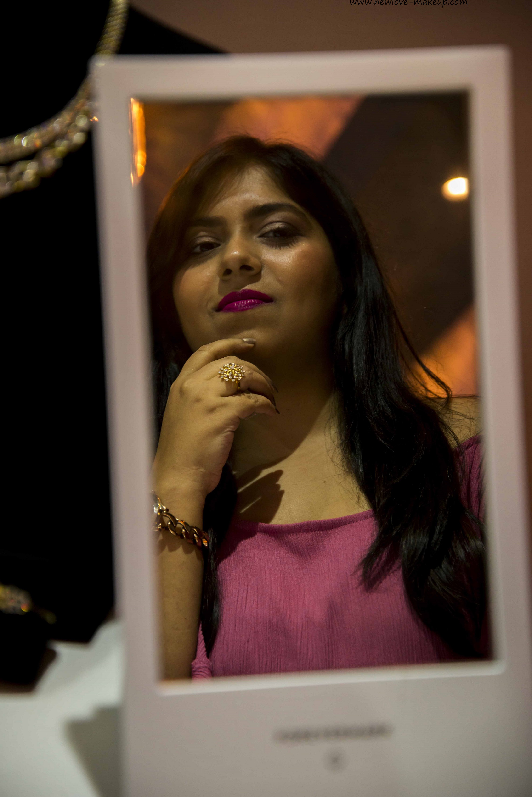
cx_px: 268
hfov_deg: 15.9
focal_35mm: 86
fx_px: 1906
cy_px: 397
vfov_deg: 23.6
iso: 800
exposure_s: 1/50
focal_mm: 85
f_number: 4.5
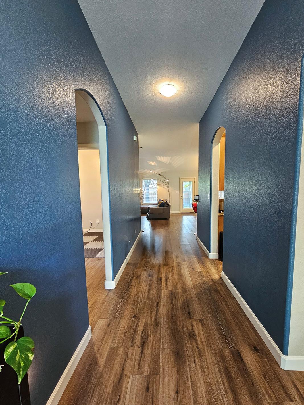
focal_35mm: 14
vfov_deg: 102.0
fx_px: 164
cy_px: 208
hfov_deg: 85.6
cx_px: 159
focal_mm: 2.2
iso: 320
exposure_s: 1/30
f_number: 2.2
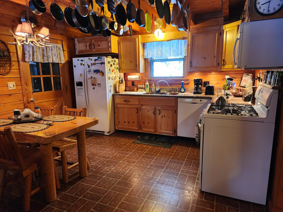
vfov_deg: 58.9
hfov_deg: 73.9
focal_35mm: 23
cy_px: 106
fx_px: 188
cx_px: 142
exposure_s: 1/60
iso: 640
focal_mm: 6.4
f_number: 1.8
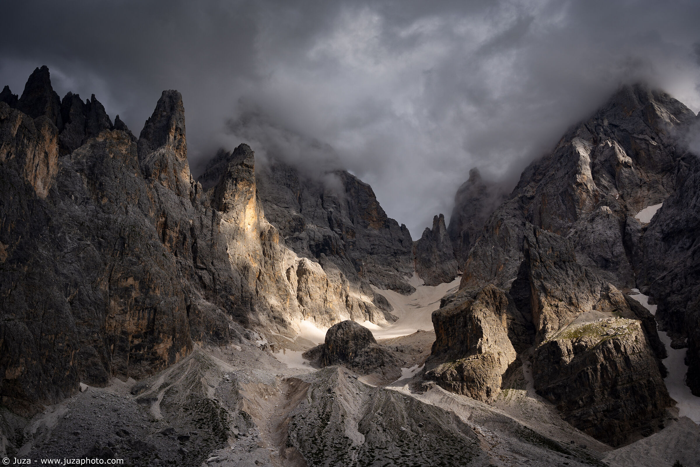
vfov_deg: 32.6
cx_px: 350
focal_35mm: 41
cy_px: 234
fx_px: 797
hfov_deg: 47.4
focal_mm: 41
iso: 100
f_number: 7.1
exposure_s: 1/320
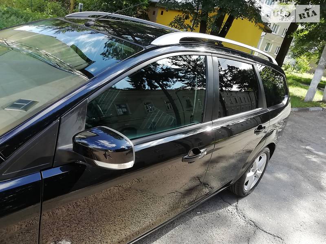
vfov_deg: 53.1
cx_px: 163
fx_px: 245
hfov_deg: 67.3
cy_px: 122
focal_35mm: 26
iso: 50
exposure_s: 1/223
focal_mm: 3.5
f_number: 2.2
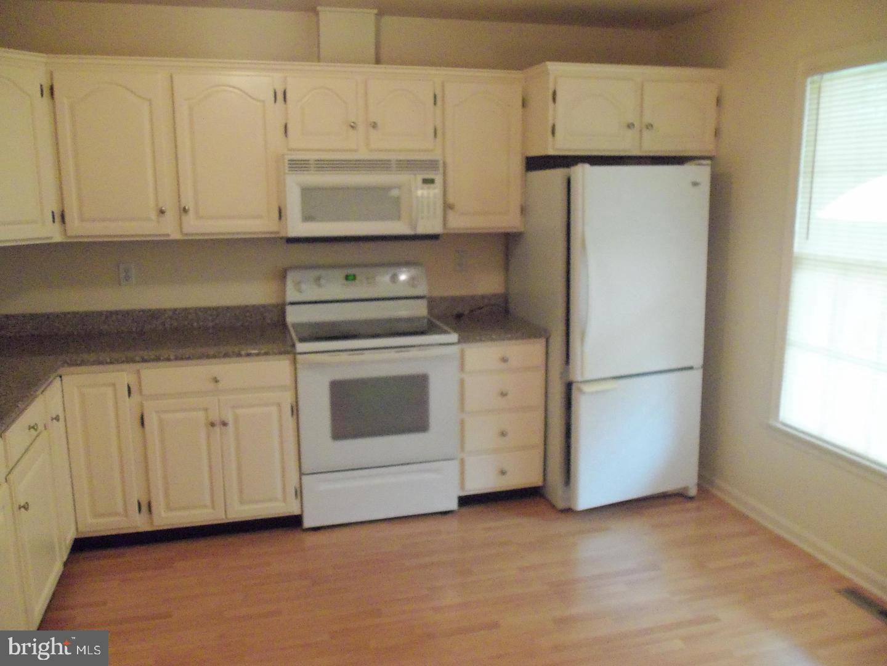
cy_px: 333
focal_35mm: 29
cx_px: 444
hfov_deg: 61.7
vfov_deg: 48.2
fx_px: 743
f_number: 3.4
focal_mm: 5.2
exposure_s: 1/30
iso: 400
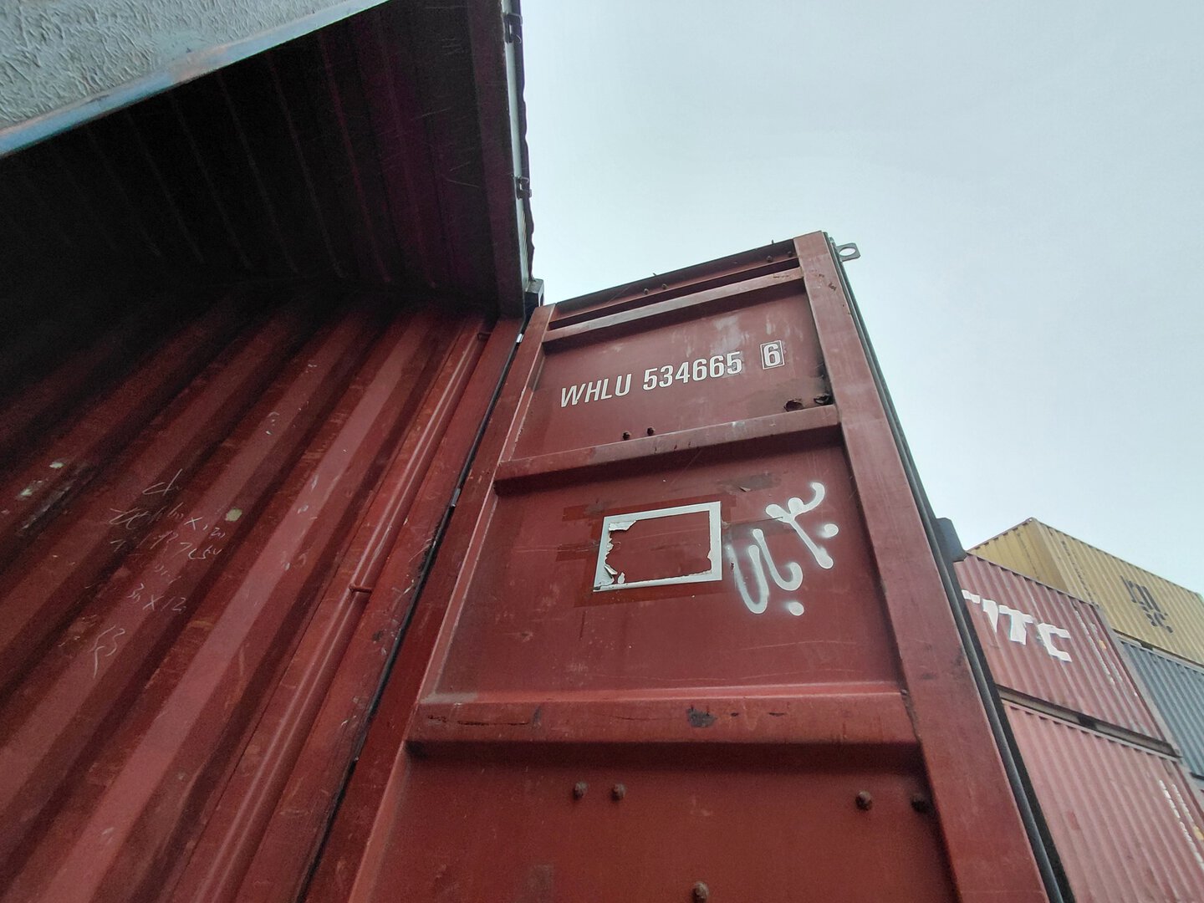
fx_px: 557
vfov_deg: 78.1
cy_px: 452
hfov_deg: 94.5
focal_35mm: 16
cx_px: 602
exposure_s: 1/100
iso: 64
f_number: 2.2
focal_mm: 1.64
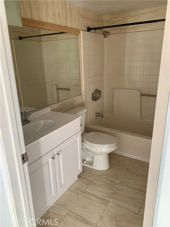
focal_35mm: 26
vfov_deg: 67.3
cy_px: 114
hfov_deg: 53.1
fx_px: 170
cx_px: 85
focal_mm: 4.25
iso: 100
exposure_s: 1/62
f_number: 1.8
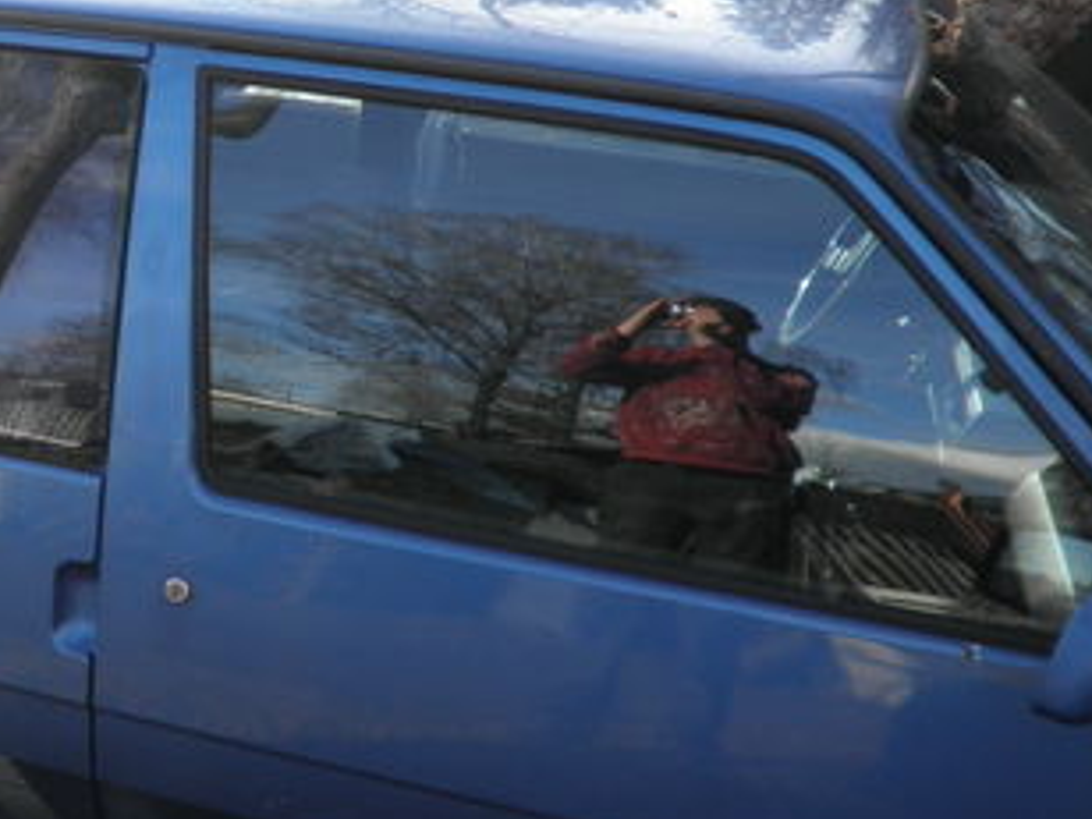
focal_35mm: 54
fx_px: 1703
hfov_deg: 33.2
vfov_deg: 26.9
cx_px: 53
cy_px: 269
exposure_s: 1/200
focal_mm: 4.65
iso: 64
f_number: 2.6
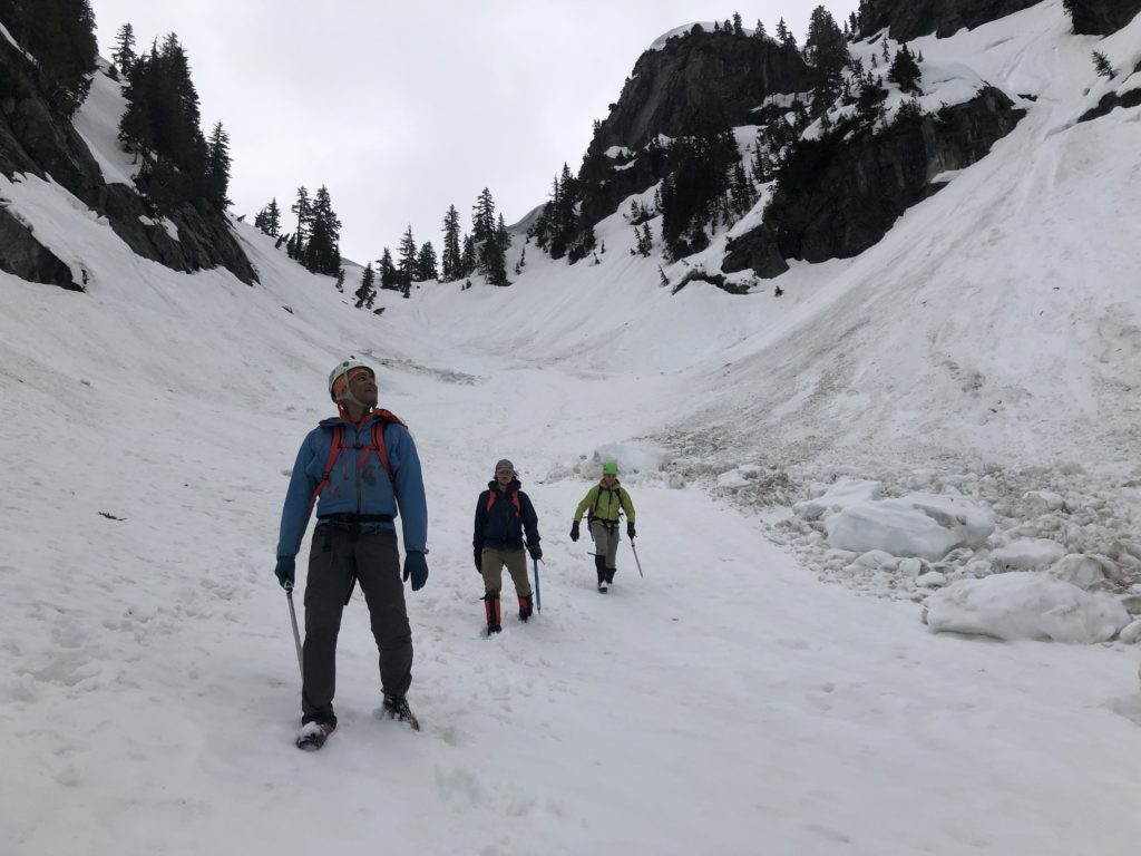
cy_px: 428
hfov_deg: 63.4
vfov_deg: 49.7
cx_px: 570
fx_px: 923
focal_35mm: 28
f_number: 1.8
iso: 20
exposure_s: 1/2825
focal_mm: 3.99
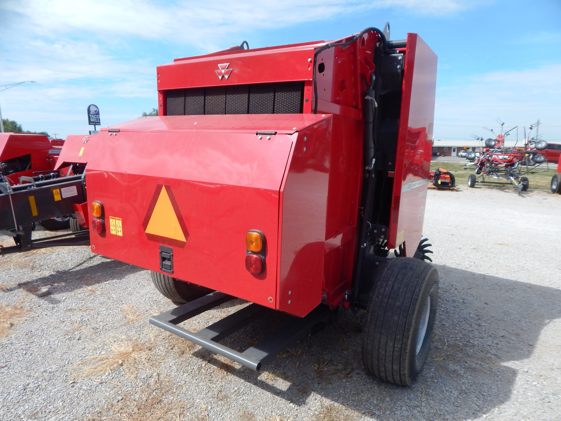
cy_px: 210
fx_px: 357
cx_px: 280
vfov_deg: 61.1
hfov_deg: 76.4
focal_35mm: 22
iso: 125
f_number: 3
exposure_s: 1/1500
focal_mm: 4
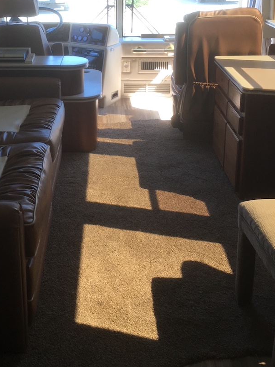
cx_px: 84
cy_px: 101
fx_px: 508
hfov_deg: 30.0
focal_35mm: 48
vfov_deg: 38.8
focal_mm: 4.15
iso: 32
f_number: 2.2
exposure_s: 1/120
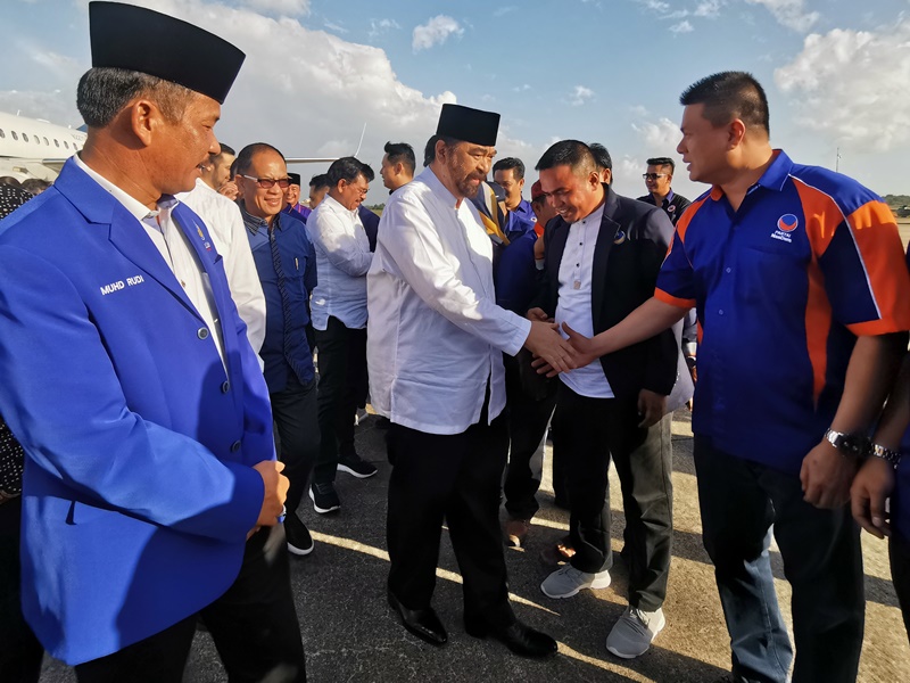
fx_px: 421
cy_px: 342
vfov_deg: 78.1
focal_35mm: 16
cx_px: 455
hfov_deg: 94.5
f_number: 2.2
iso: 50
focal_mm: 2.35
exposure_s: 1/1171
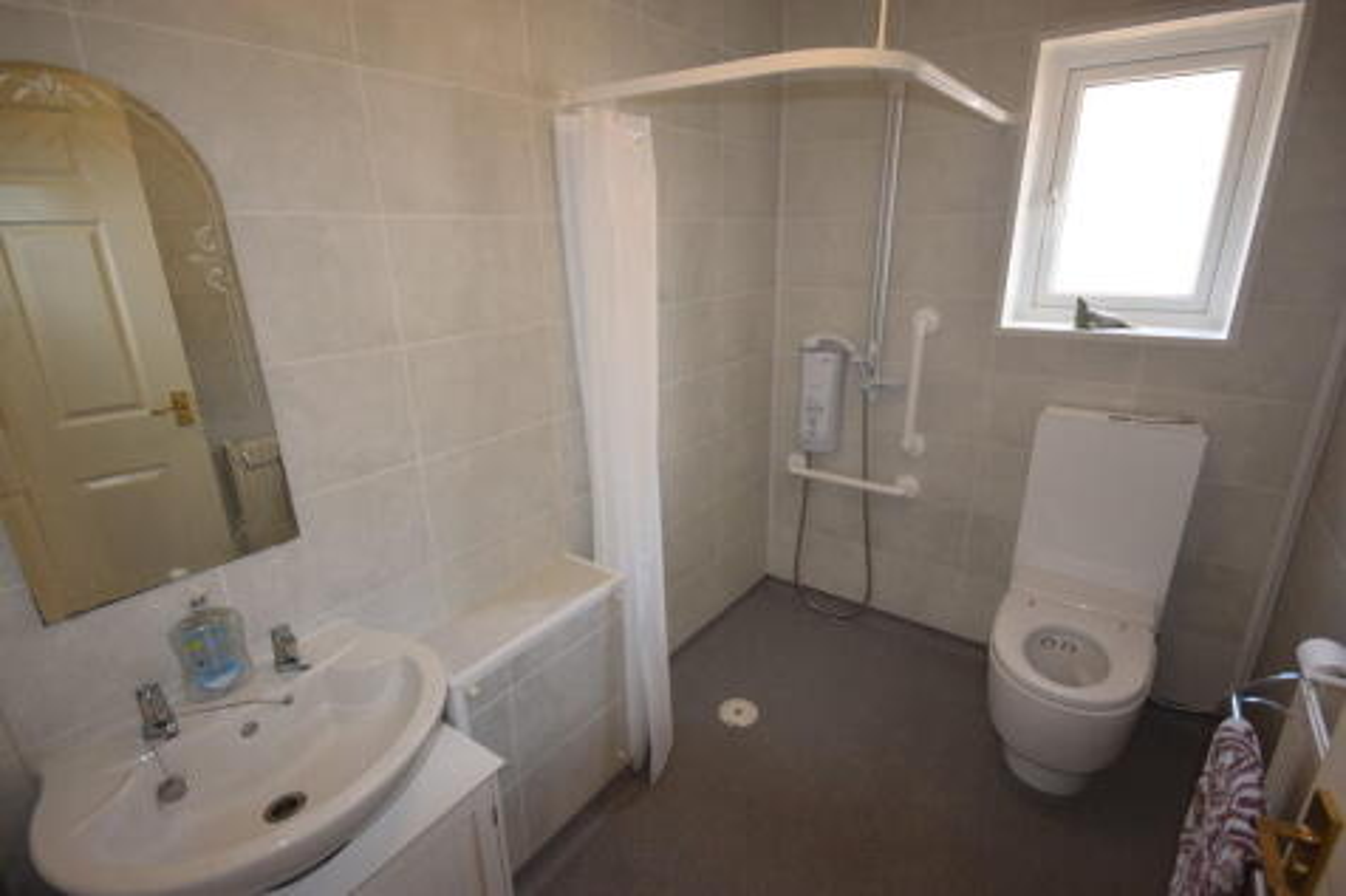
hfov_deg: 92.5
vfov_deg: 69.6
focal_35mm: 17
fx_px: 645
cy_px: 448
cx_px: 673
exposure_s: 1/80
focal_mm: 11.5
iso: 800
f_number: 4.5
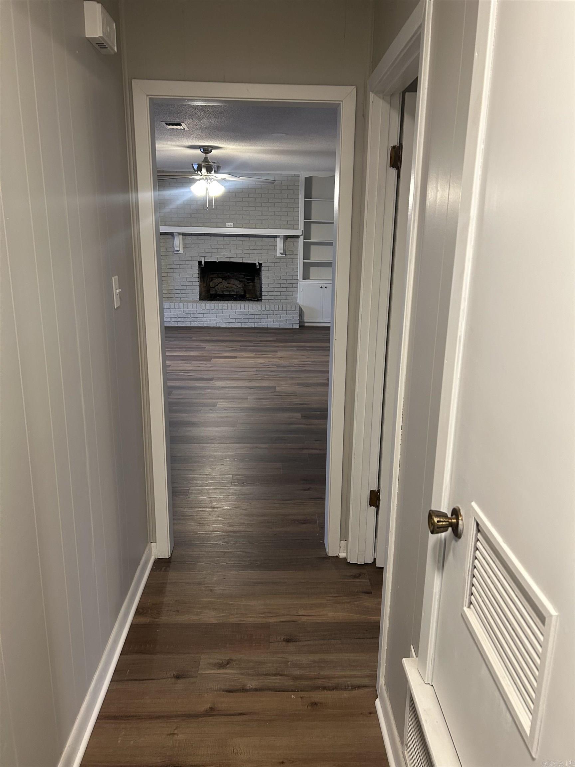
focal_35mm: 26
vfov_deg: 67.3
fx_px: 576
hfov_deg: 53.1
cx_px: 288
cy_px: 384
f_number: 1.5
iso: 200
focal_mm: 5.7
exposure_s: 1/60
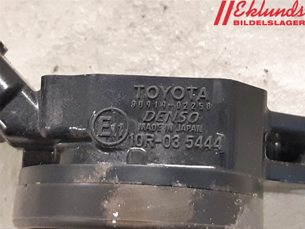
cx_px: 152
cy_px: 114
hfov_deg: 67.3
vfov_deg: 53.1
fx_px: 229
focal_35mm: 26
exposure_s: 1/50
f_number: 1.7
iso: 320
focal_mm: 3.93
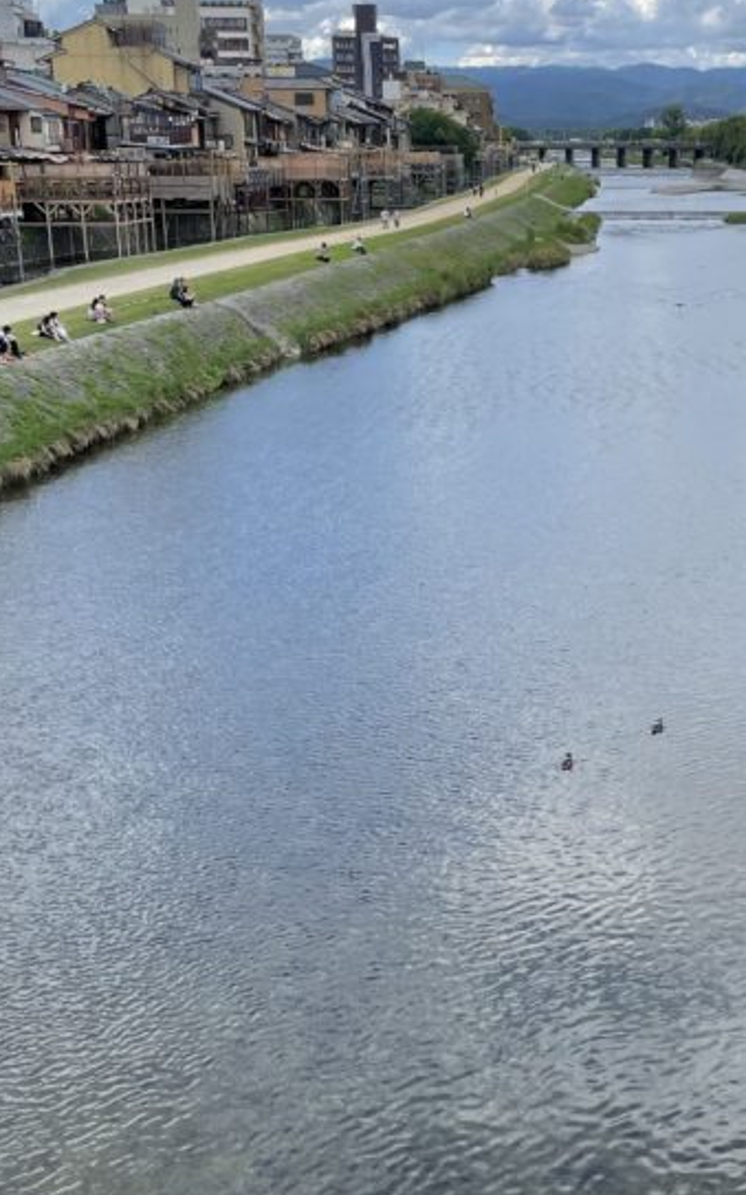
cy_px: 621
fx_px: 1693
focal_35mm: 52
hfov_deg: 24.2
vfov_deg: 38.9
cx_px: 658
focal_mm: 4.2
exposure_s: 1/831
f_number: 1.6
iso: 32
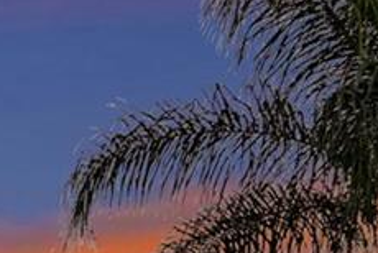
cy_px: 724
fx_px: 1314
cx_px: -851
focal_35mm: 125
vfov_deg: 9.1
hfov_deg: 10.2
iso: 100
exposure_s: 1/40
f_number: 4
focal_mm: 18
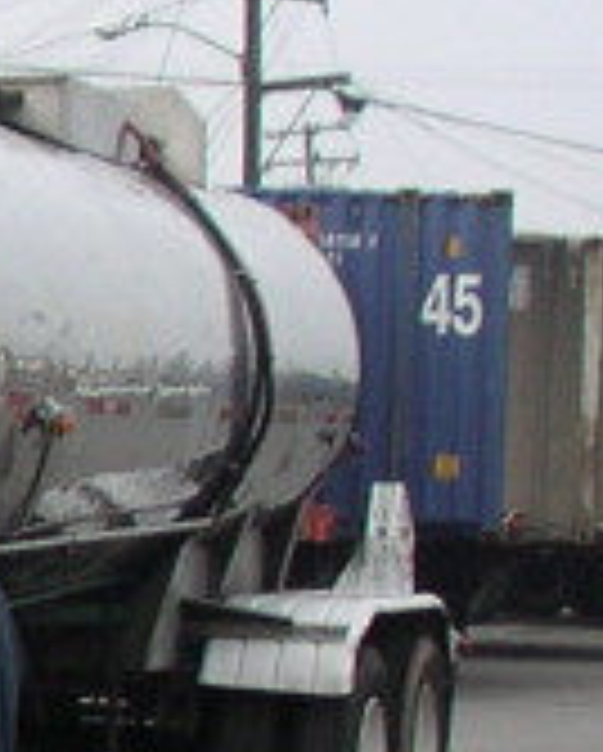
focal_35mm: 221
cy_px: 757
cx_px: -1282
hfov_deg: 6.4
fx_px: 4921
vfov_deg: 8.7
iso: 50
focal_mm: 5.7
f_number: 2.8
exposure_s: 1/600
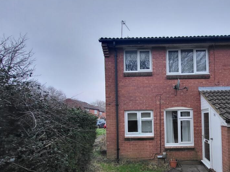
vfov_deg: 66.5
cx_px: 156
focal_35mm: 19
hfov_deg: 81.4
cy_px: 117
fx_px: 126
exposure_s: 1/50
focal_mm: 1.74
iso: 250
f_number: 2.2
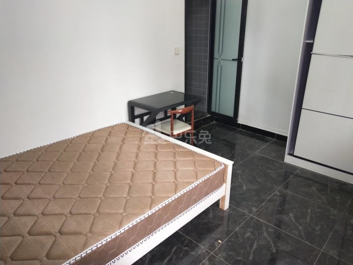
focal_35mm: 30
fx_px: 306
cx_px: 176
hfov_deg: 60.0
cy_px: 132
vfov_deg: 46.8
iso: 224
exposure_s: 1/100
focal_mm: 3.95
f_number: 1.8
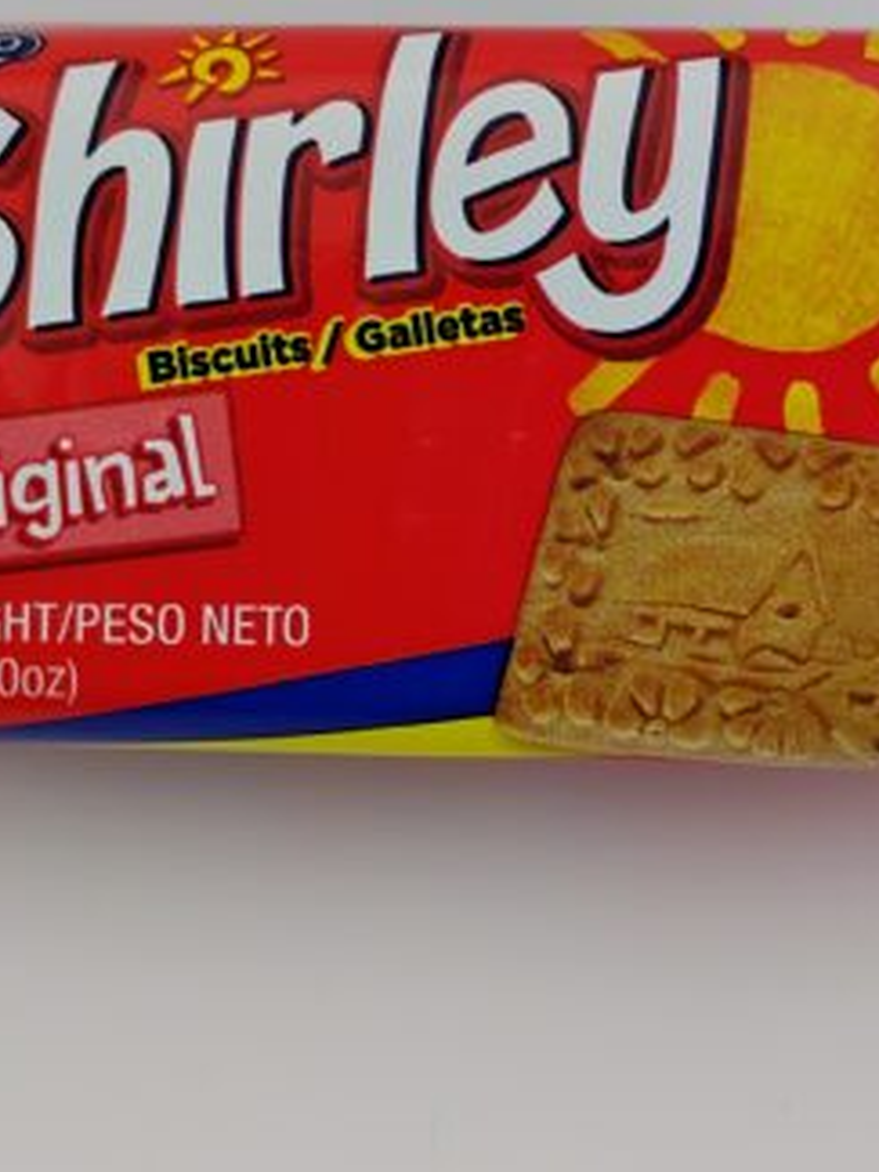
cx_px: 474
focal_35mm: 69
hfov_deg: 21.3
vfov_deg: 28.0
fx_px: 2336
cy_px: 392
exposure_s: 1/288
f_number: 1.8
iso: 100
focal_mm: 4.26
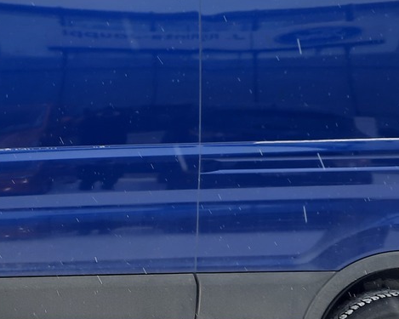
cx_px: 56
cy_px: 185
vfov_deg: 20.4
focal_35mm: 75
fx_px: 885
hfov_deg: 24.8
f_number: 2
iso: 32
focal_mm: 4.6
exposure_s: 1/237
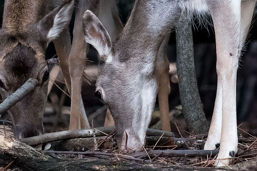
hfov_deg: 2.3
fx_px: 6402
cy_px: -22
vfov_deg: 1.5
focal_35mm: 897
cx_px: 163
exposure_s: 1/80
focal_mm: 200
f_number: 6.3
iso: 1600
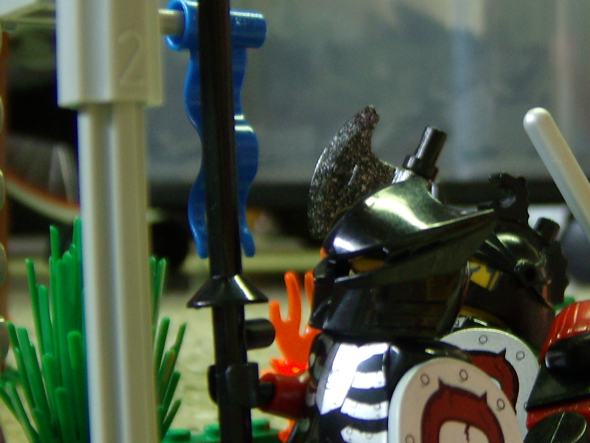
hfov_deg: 25.4
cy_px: 206
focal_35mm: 75
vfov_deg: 19.6
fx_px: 1278
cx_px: 505
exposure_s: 1/6.43
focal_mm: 6.4
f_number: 3.5
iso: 100
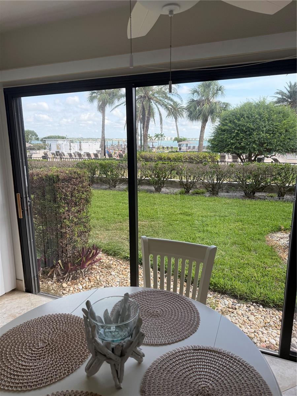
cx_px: 148
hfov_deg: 56.8
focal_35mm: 24
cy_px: 198
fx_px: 275
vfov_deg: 71.6
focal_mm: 6.76
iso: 100
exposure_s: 1/888
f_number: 1.78
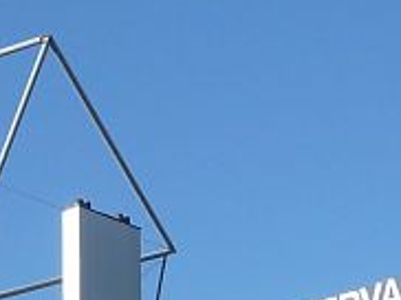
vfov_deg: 7.8
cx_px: -22
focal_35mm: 180
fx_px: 2082
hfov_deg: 10.9
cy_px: 625
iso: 80
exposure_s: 1/400
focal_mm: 5.3
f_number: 4
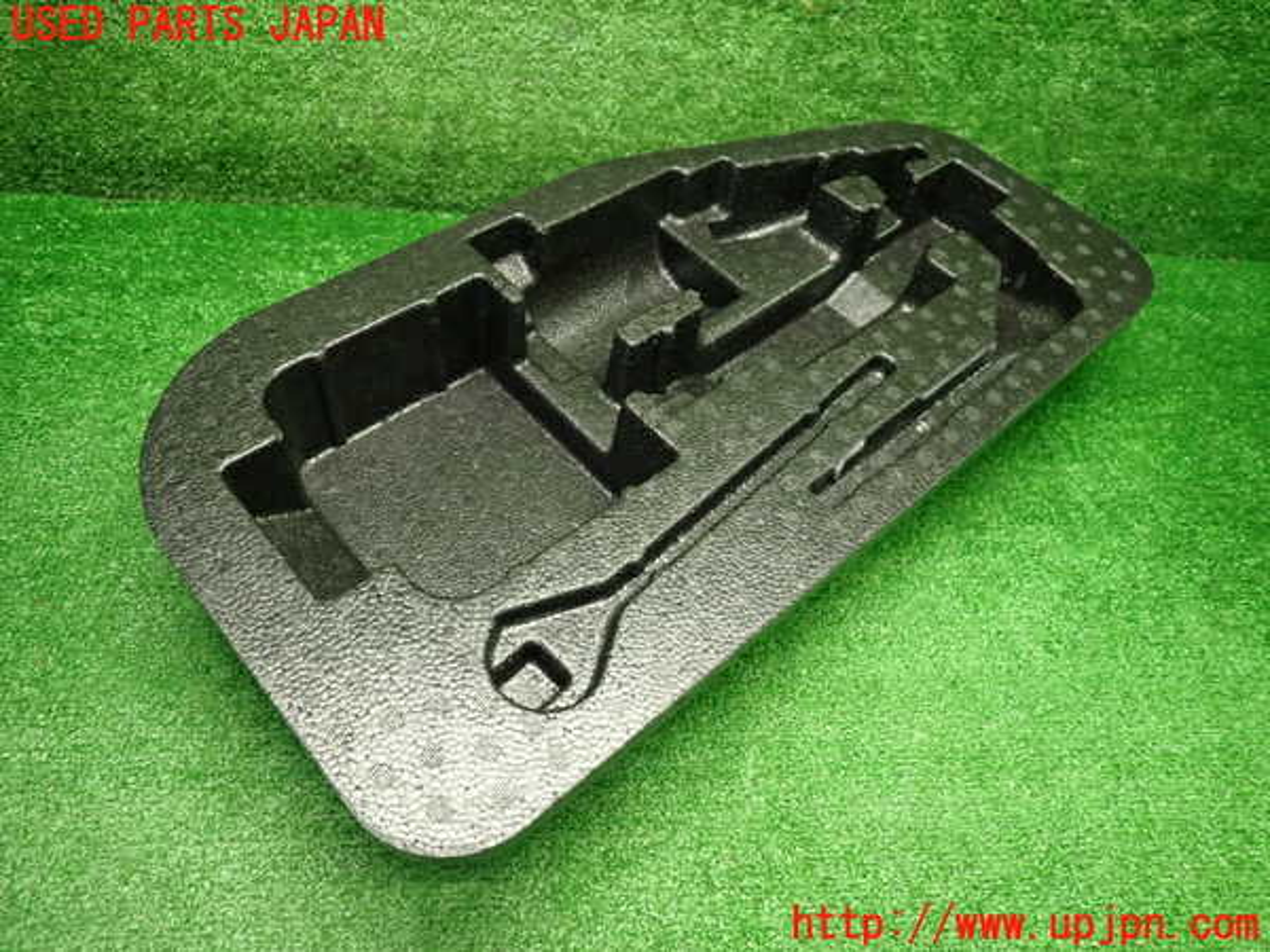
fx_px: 917
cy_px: 476
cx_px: 635
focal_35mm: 25
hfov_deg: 69.4
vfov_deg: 54.9
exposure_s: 1/30
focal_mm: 4.5
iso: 250
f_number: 2
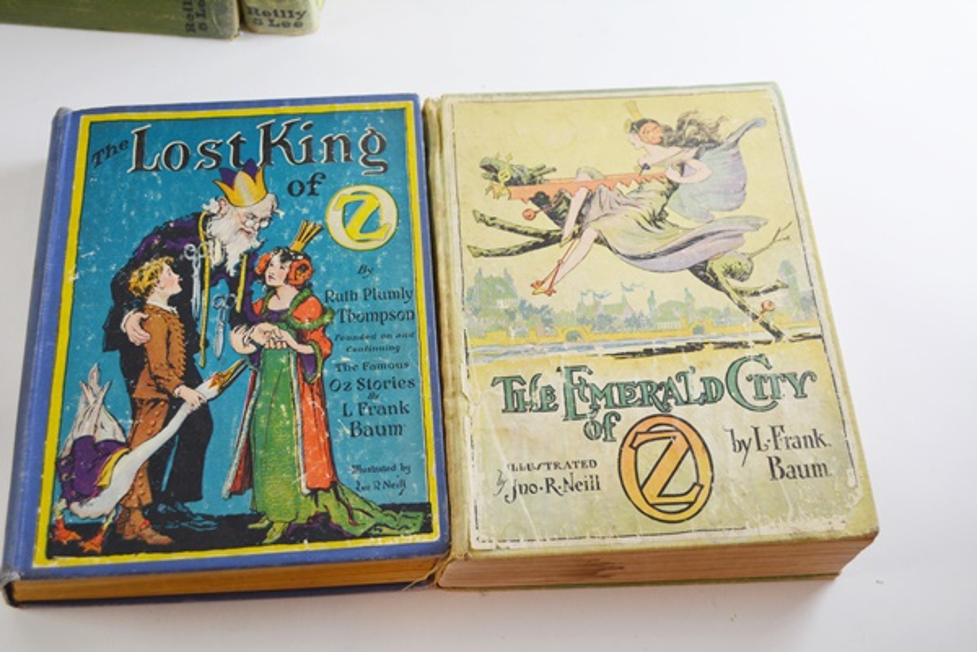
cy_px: 326
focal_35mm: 45
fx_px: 1221
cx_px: 488
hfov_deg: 43.6
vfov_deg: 29.9
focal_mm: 30
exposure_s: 1/125
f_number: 5.6
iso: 400
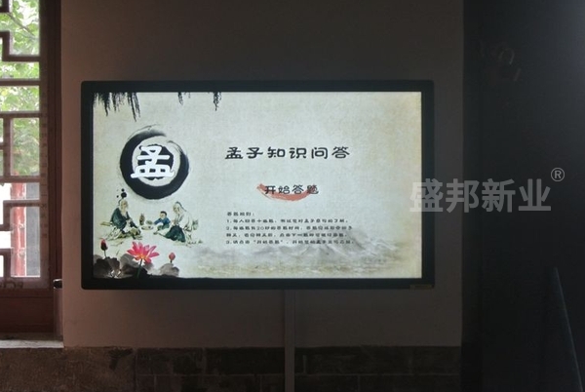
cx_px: 309
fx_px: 781
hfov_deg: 41.0
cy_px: 195
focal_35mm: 48
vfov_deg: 28.2
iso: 450
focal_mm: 16.9
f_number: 4.5
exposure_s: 1/60
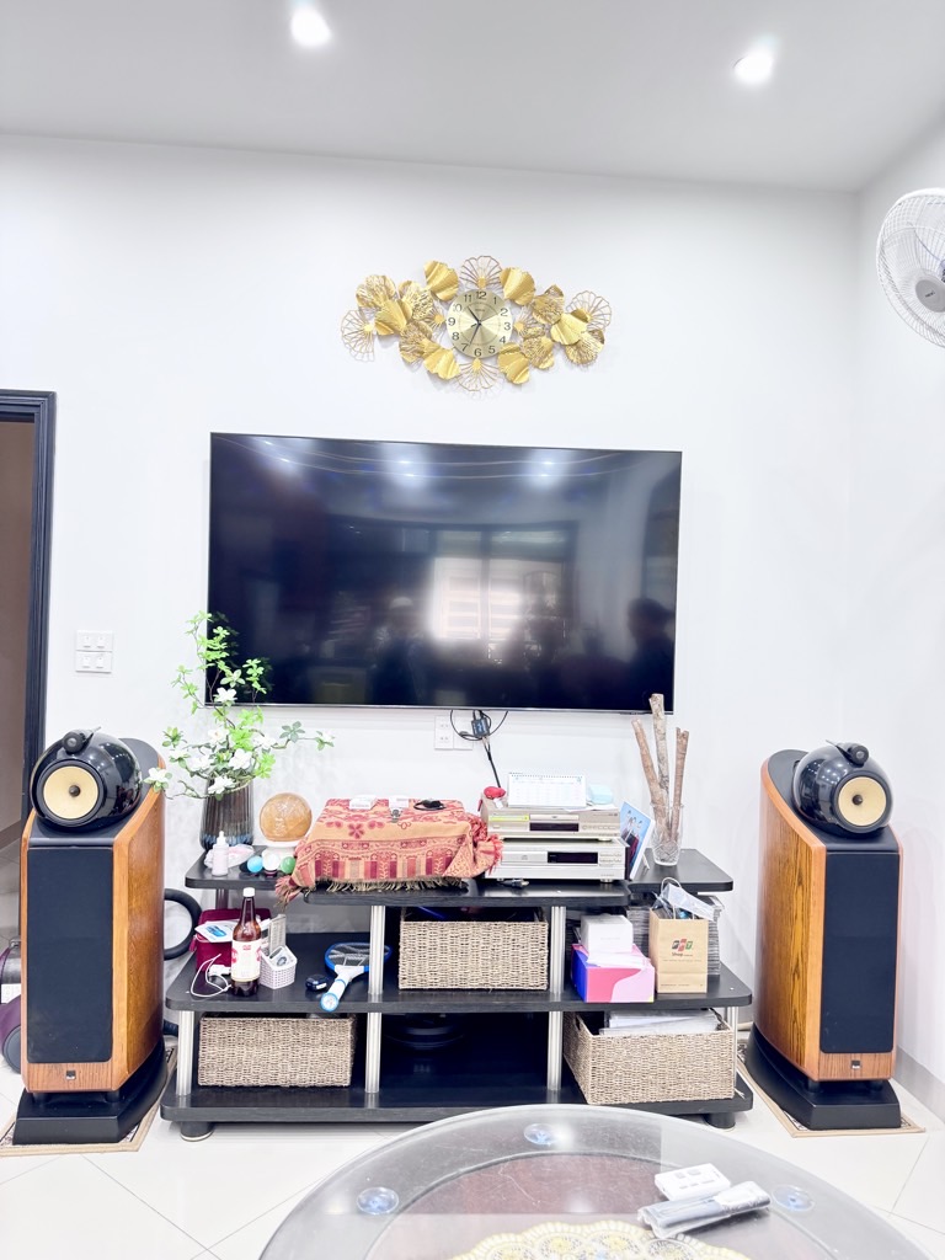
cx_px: 472
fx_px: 874
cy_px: 630
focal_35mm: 24
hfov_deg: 56.8
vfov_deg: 71.6
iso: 200
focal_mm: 6.76
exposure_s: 1/50
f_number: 1.78
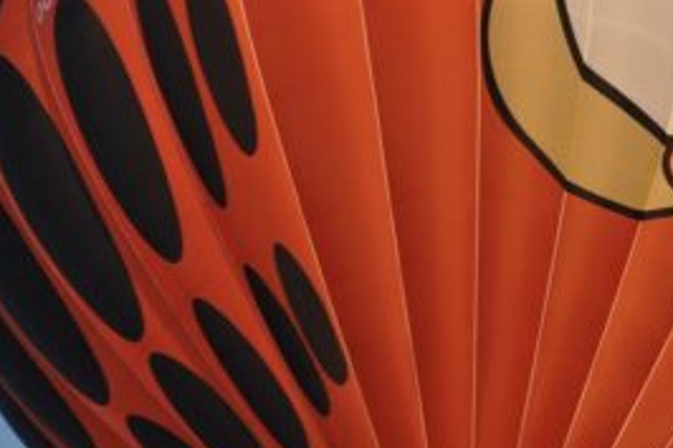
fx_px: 5567
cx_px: 223
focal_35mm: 298
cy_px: 266
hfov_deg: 6.9
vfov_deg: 4.6
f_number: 8
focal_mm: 66
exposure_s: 1/250
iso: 200
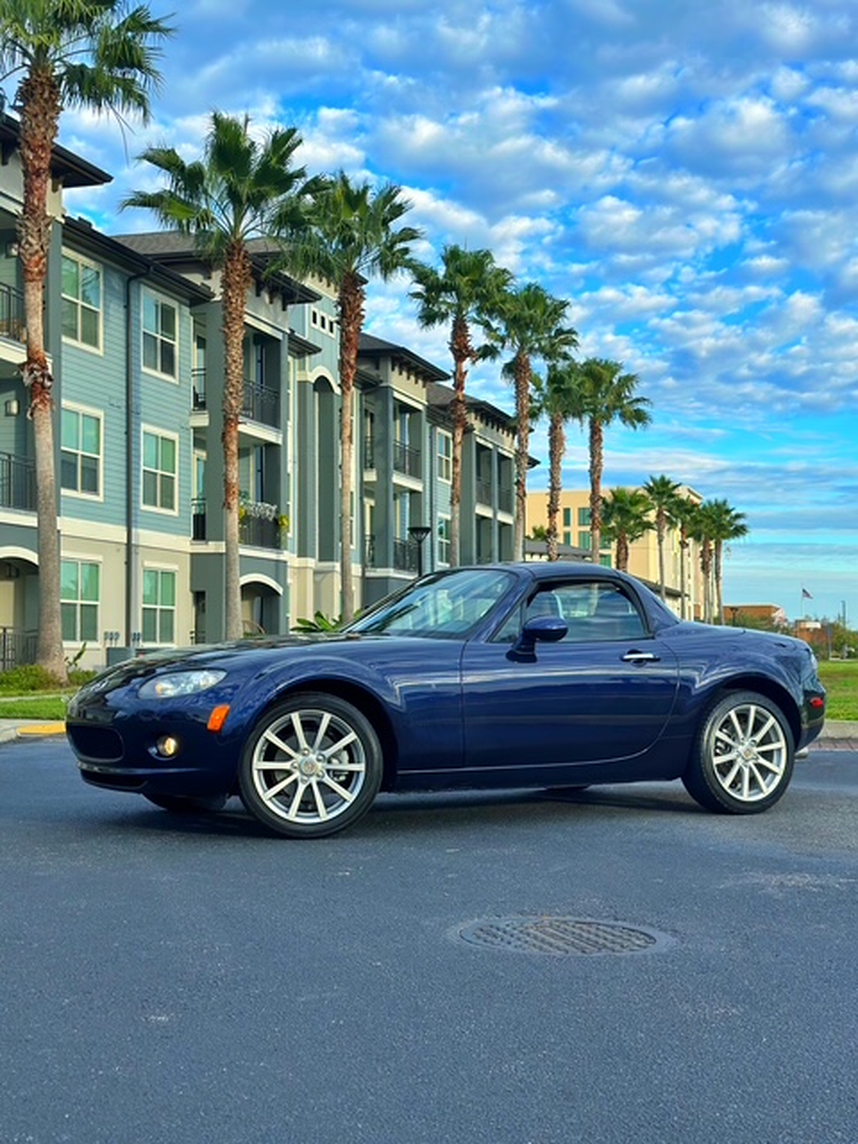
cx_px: 429
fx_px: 1586
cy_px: 572
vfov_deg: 39.7
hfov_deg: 30.3
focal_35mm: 48
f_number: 1.78
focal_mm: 6.86
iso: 80
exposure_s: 1/1453
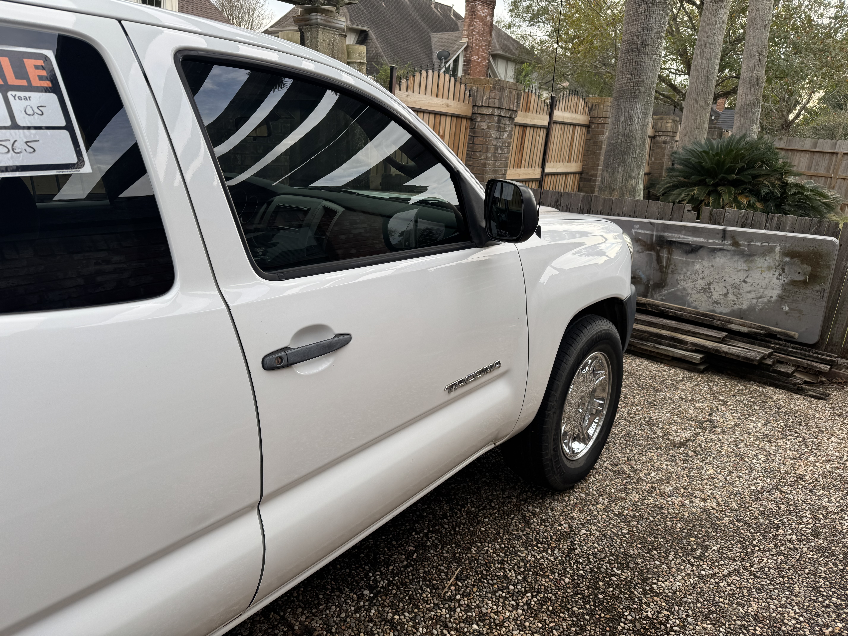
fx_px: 588
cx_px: 424
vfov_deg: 56.8
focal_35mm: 24
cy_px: 318
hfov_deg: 71.6
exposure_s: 1/604
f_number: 1.78
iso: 80
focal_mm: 6.76
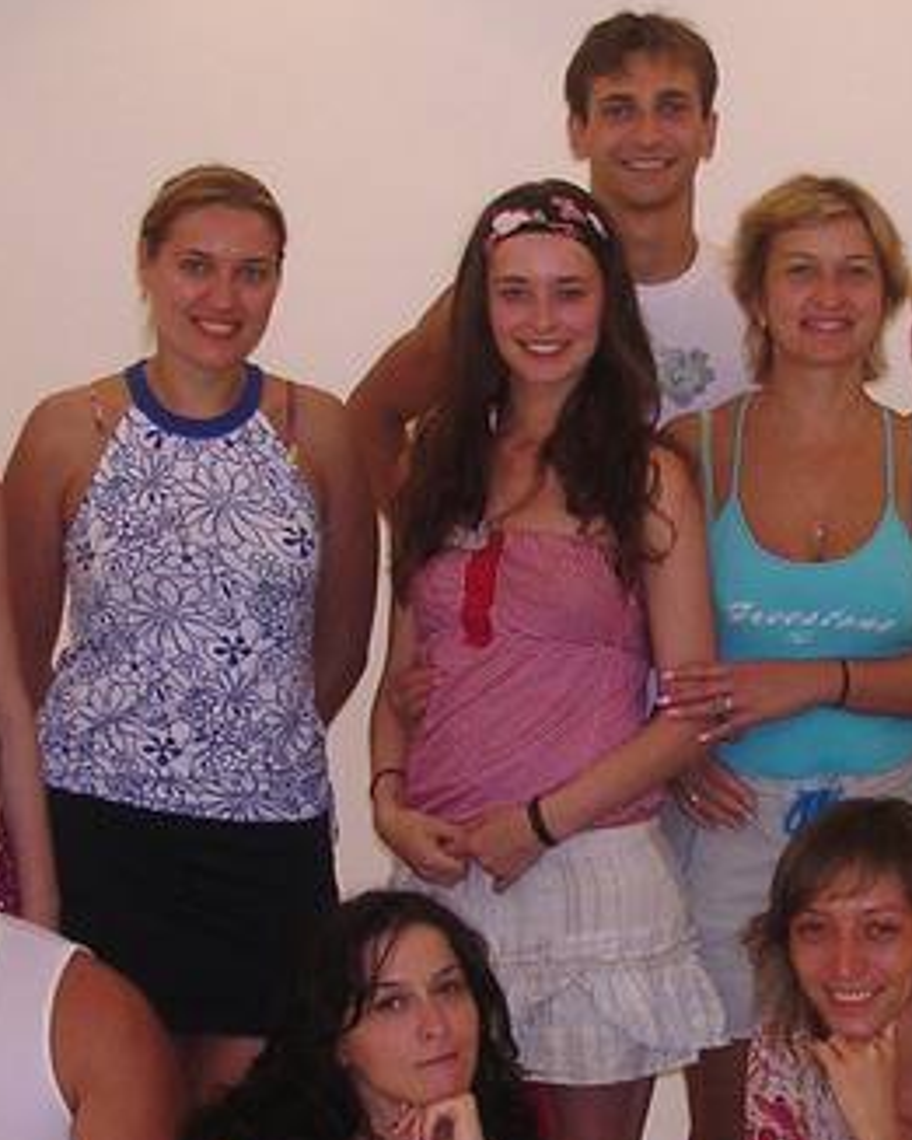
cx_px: 762
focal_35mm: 91
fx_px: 3069
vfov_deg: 20.9
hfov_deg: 16.7
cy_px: 787
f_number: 2.8
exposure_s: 1/60.1
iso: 133
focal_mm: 5.8
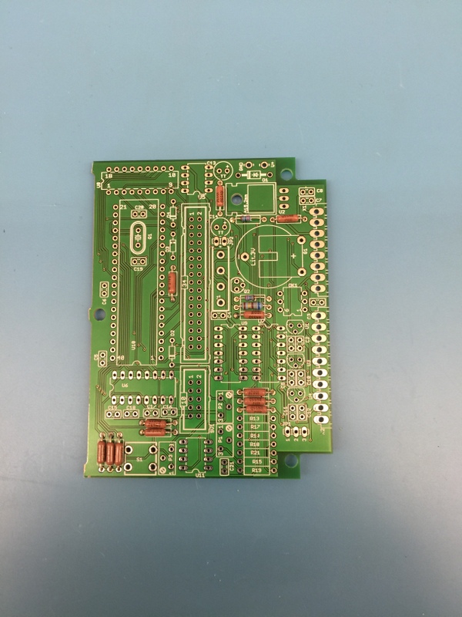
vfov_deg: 61.7
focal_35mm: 29
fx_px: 516
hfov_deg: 48.2
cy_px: 308
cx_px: 231
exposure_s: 1/15
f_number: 2.2
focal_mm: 4.15
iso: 32
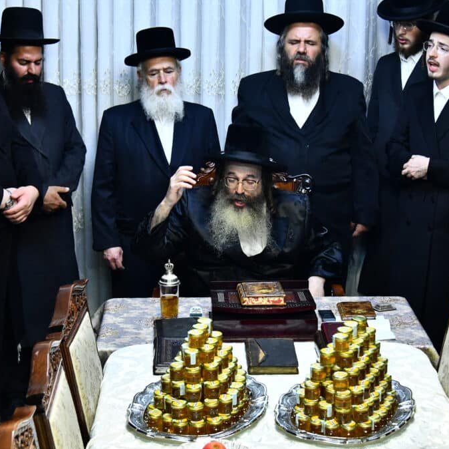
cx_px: 241
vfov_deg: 21.7
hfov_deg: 21.6
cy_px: 226
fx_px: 1174
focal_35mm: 80
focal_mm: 62
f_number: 5.6
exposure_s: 1/125
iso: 3200
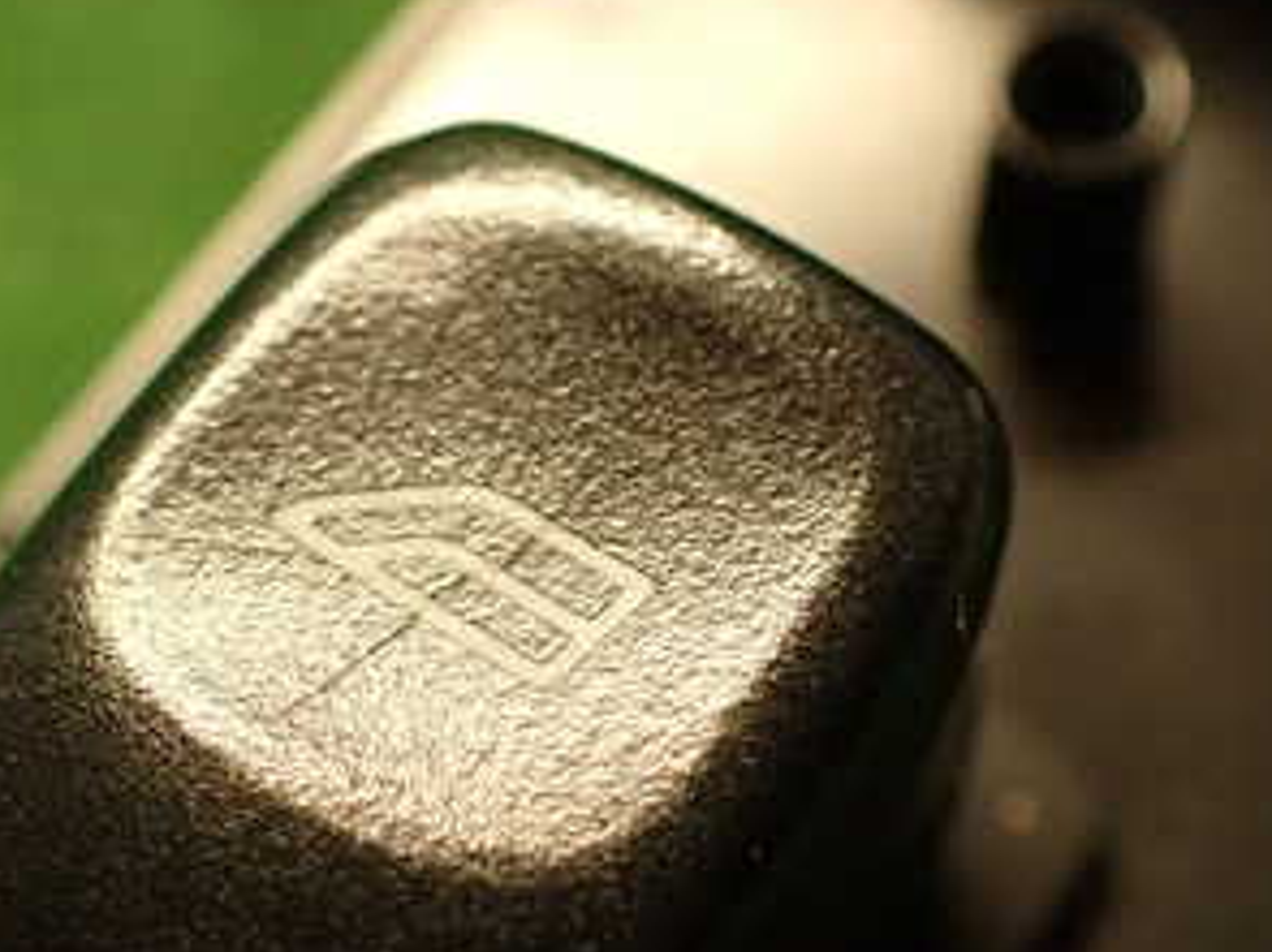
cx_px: 552
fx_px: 2241
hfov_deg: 31.7
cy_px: 668
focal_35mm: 61
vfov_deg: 23.8
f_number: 2.3
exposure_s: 1/30
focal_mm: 5.4
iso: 320
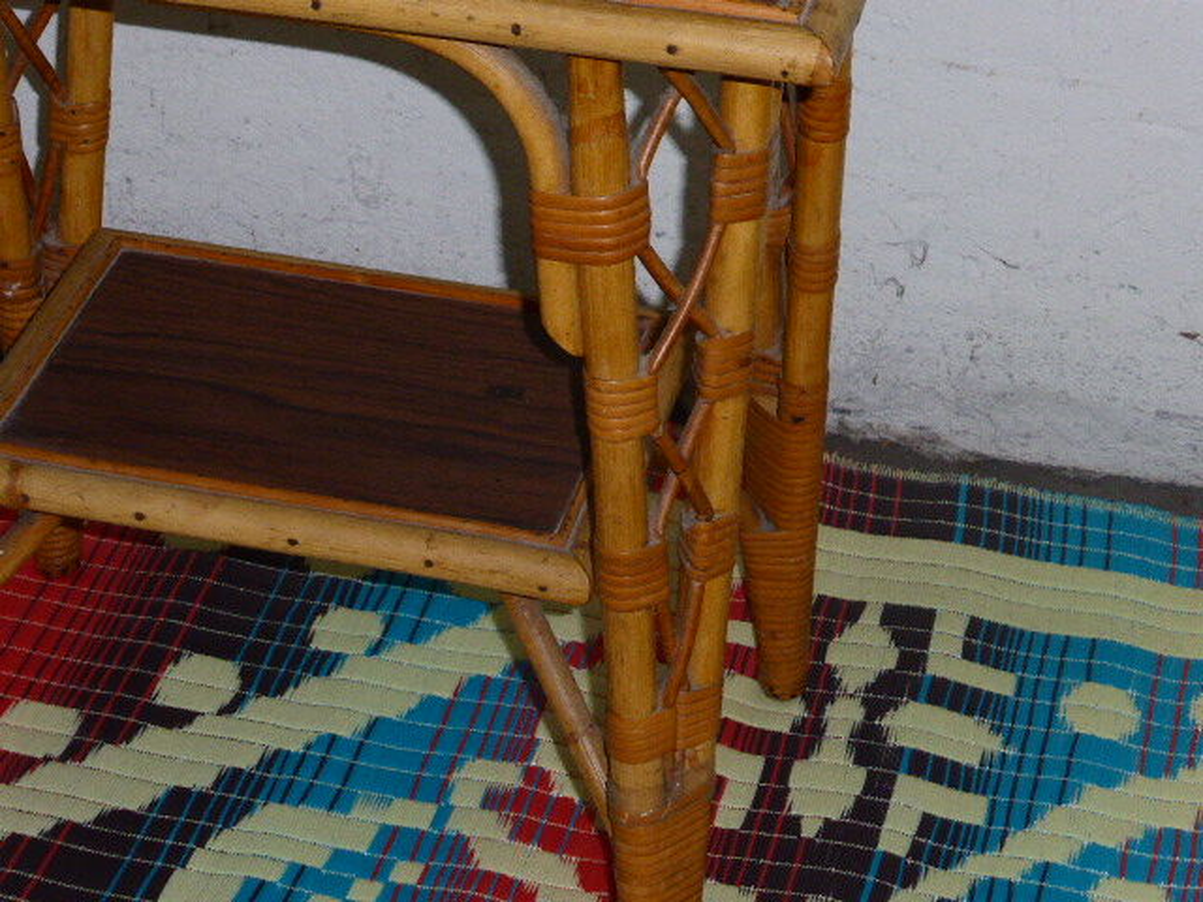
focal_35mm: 111
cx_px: 602
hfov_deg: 17.7
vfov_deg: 13.3
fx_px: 3858
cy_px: 451
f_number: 5.3
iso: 400
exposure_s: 1/60
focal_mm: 18.2
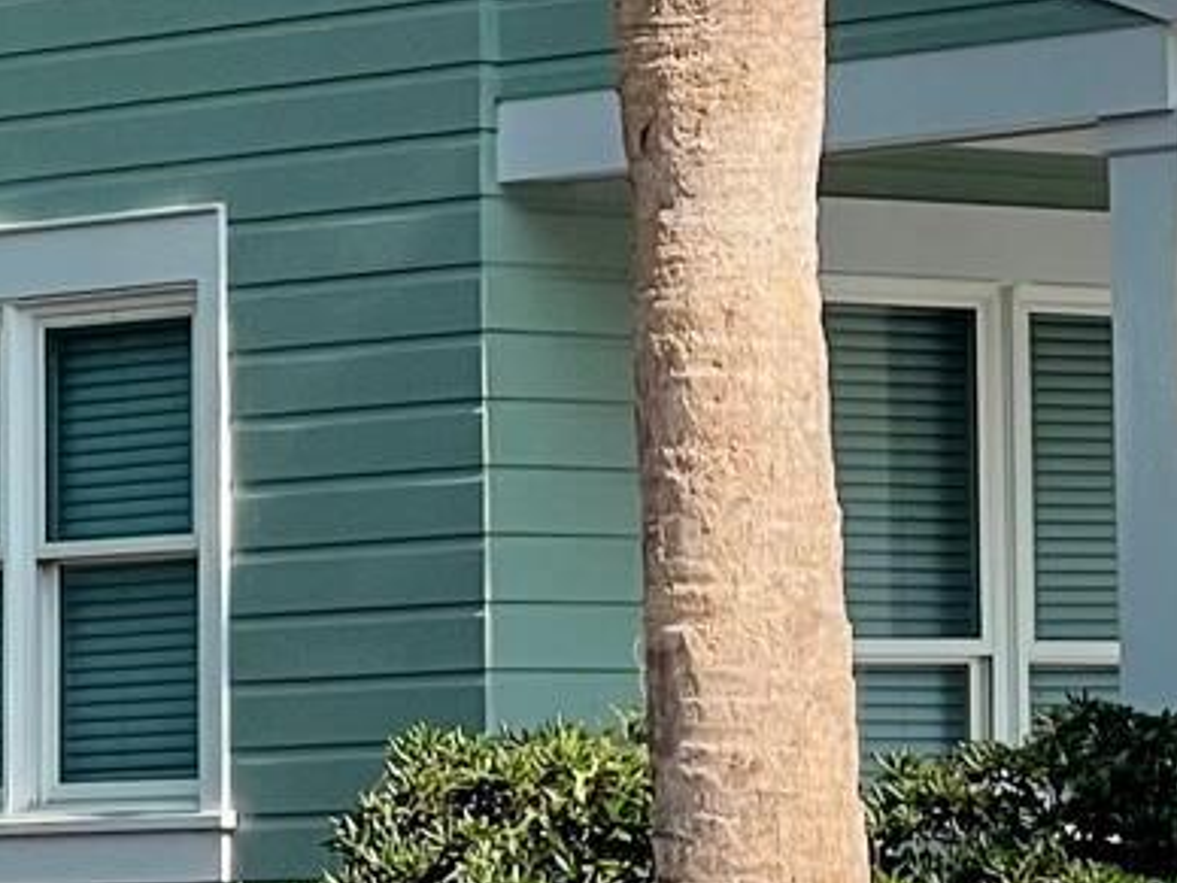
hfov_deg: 7.3
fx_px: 9180
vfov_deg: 5.5
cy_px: -340
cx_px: 1013
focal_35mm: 270
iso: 25
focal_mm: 6
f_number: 2
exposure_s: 1/1597
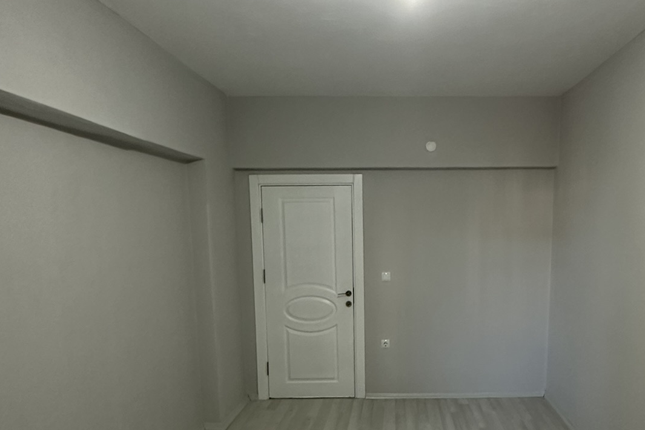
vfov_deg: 45.7
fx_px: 502
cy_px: 286
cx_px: 382
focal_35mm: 28
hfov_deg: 65.0
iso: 320
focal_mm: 2.22
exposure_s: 1/50
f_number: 2.2
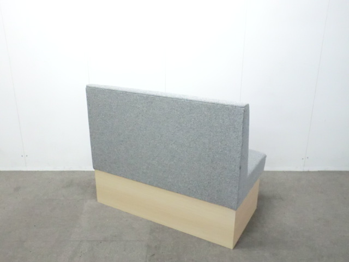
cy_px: 131
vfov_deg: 44.2
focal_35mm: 32
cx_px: 174
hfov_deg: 56.8
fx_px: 323
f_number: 3.5
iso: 800
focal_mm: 5.8
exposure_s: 1/50
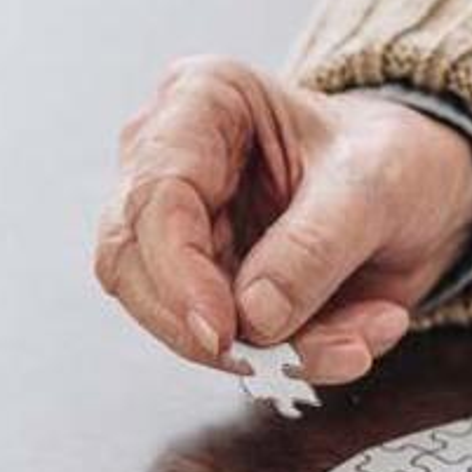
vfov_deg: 4.9
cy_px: 292
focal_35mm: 358
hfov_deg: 4.9
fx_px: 5523
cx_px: 551
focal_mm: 102
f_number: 2.8
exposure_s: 1/200
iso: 100
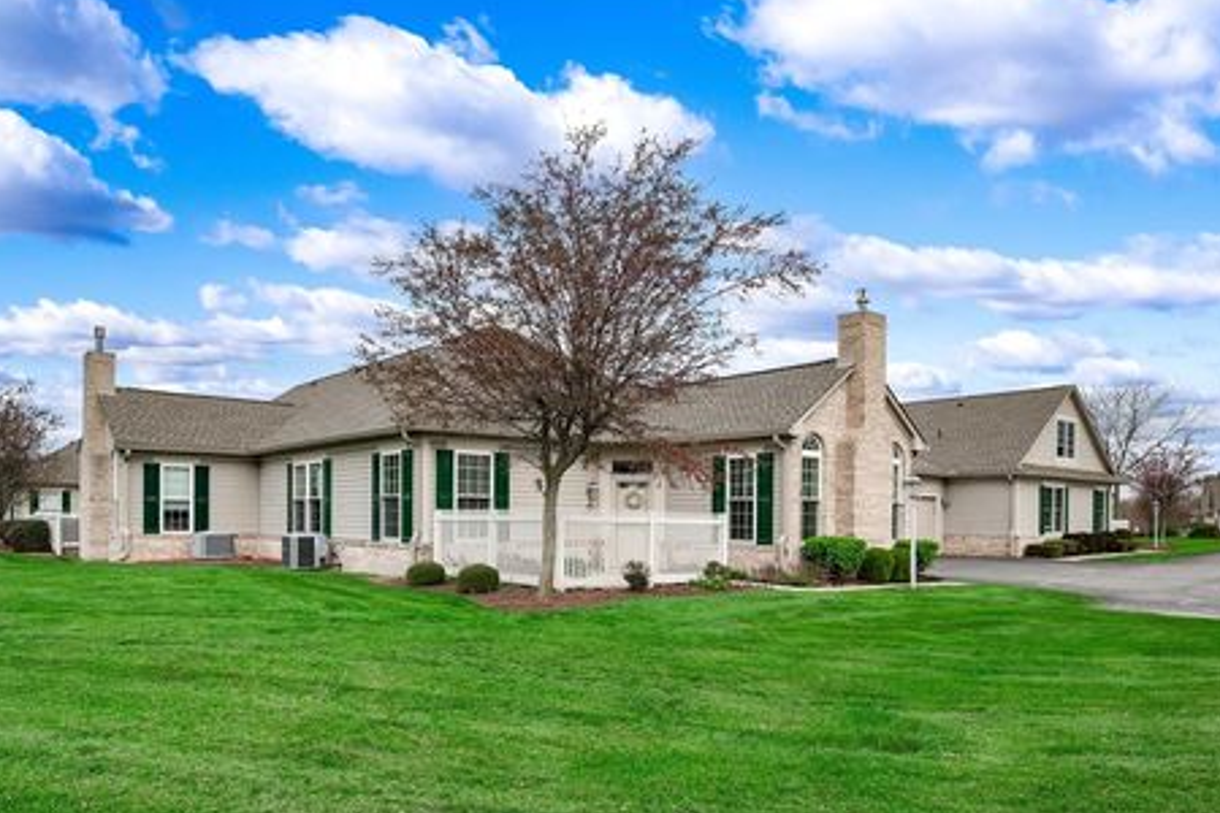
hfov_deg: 83.9
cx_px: 569
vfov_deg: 61.9
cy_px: 424
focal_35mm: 20
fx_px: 678
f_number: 8
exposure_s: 1/80
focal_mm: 18
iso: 100
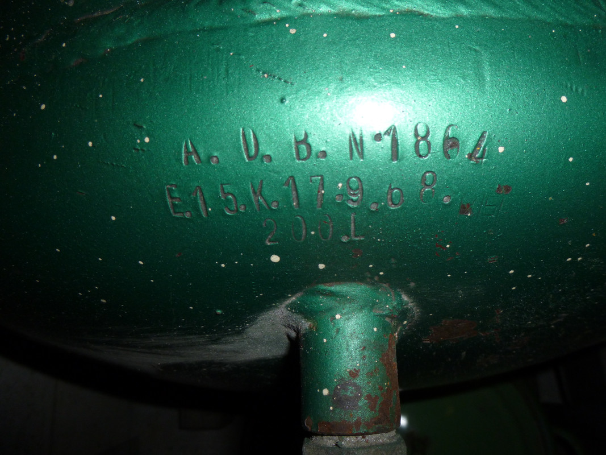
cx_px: 303
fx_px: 438
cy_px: 228
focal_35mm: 25
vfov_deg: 54.9
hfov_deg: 69.4
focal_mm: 4.5
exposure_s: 1/60
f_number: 3.1
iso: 100
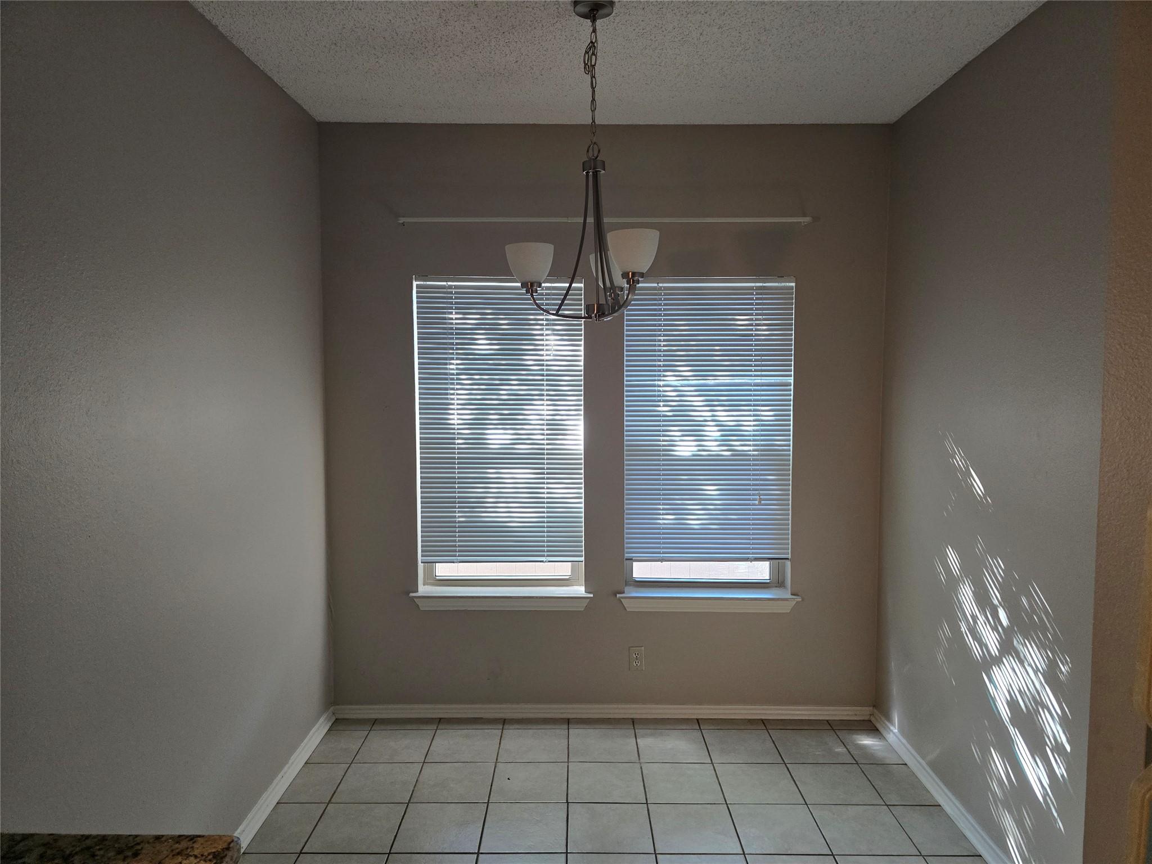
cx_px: 576
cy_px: 432
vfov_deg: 58.9
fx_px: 765
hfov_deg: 73.9
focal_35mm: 23
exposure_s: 1/120
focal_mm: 6.3
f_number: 1.7
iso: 500
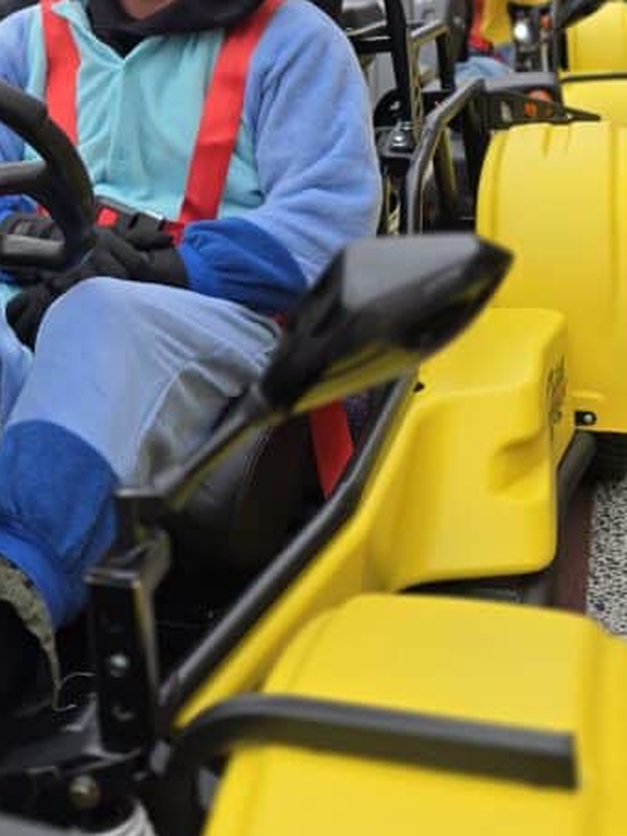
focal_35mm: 52
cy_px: 116
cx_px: 22
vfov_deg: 35.1
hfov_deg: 26.7
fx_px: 1255
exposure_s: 1/265
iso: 12
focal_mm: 6.3
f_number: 1.7
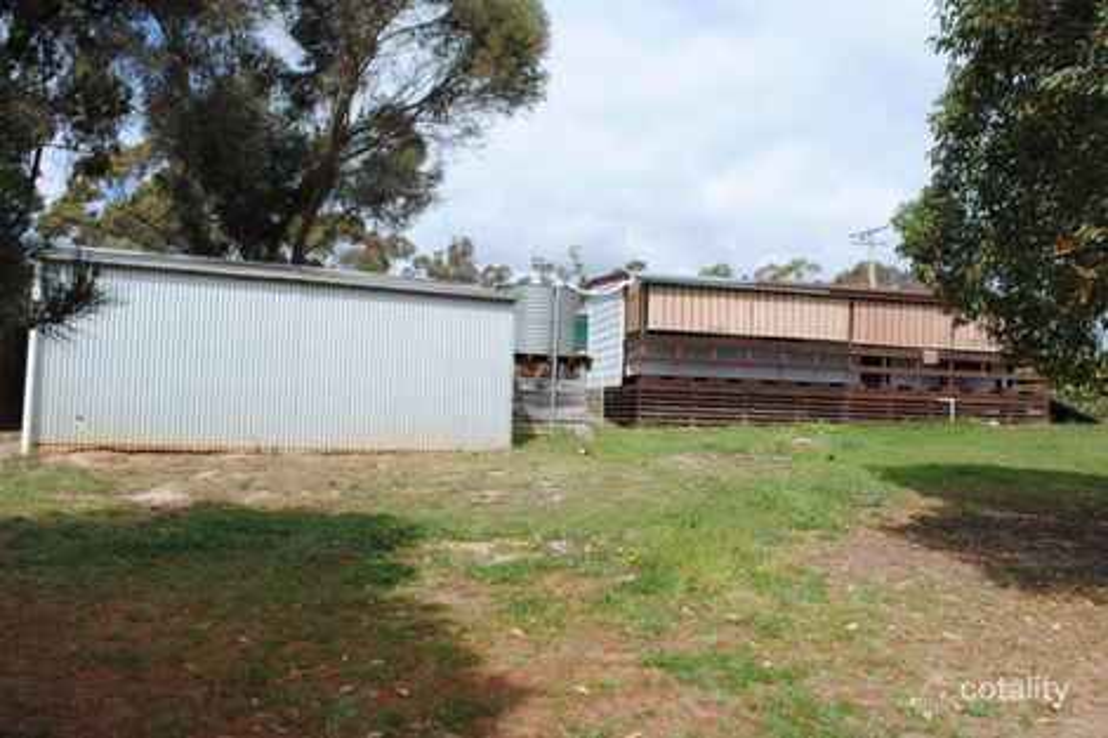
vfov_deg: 47.9
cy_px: 369
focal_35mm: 27
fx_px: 831
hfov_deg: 67.4
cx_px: 554
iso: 100
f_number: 8
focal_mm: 18
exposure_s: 1/250
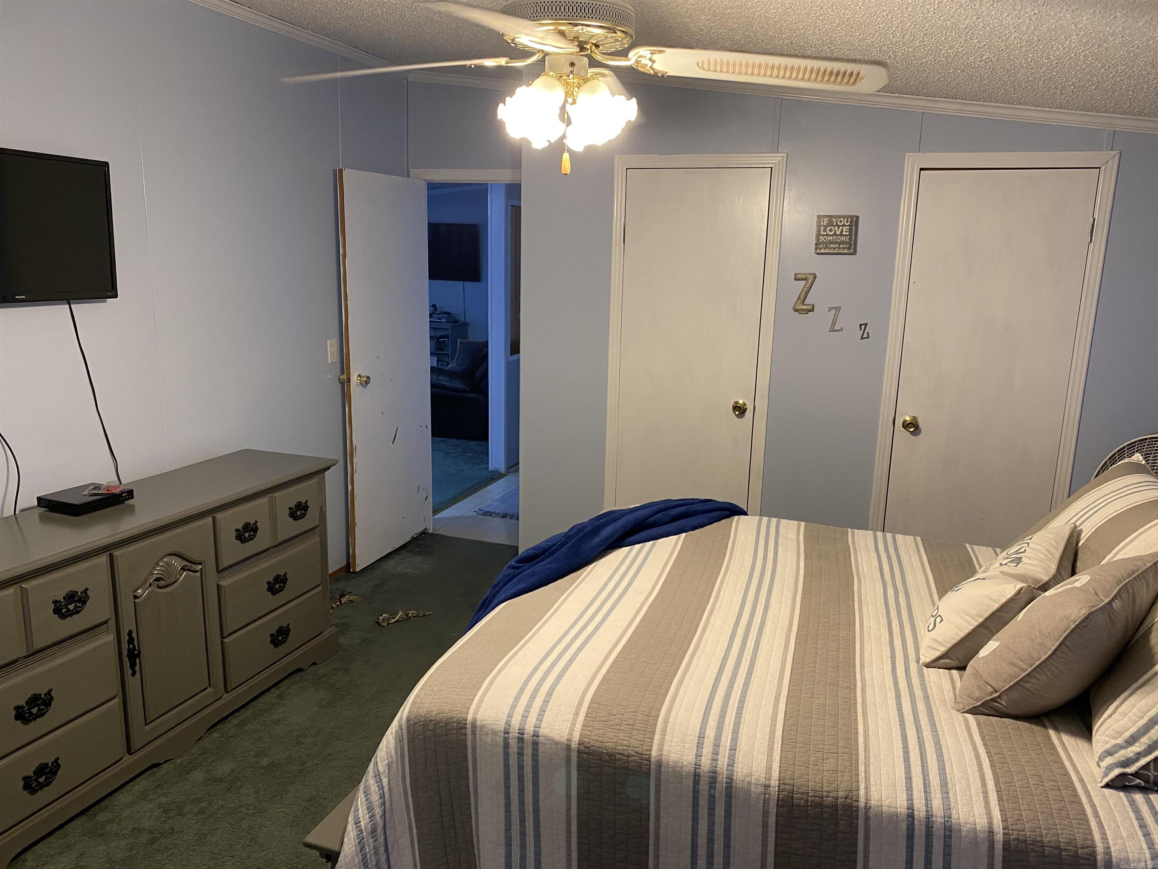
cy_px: 434
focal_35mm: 26
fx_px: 870
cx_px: 579
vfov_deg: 53.1
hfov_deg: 67.3
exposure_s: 1/60
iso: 125
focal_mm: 4.25
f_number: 1.8
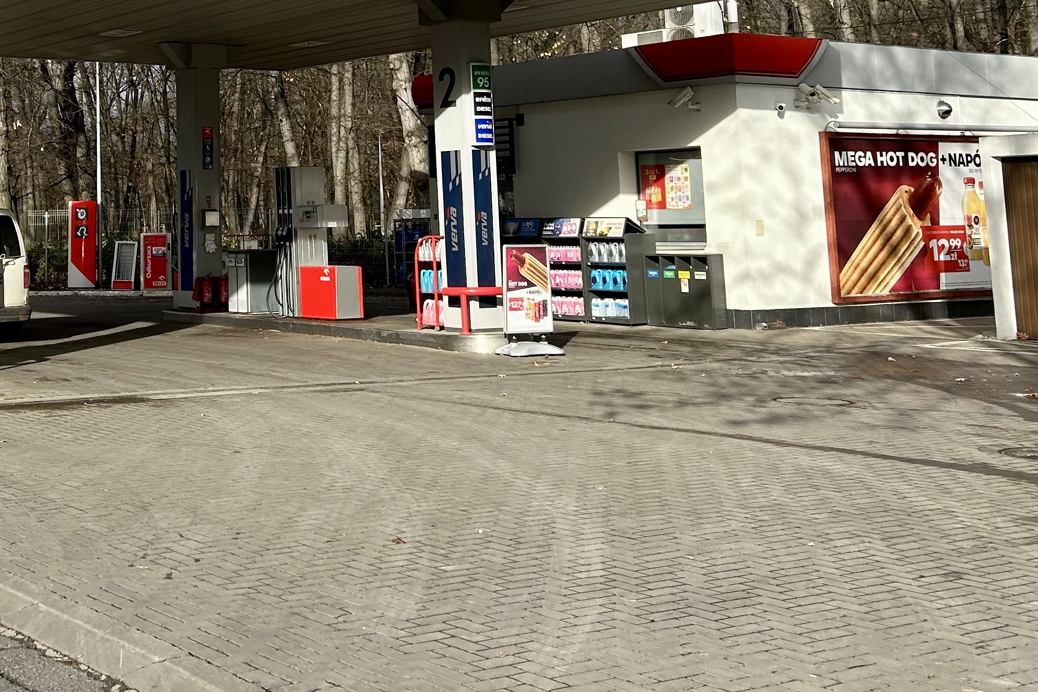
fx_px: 1586
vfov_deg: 23.5
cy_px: -17
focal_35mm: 55
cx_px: 165
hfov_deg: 34.8
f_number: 1.5
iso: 50
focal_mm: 5.7
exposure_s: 1/3356
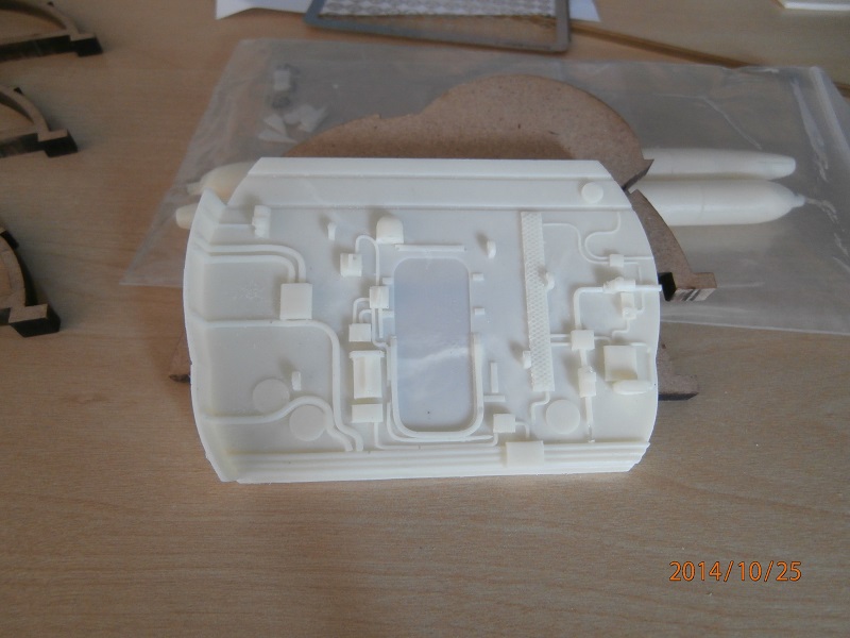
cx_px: 425
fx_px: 589
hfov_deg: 71.6
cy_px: 319
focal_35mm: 24
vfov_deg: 56.8
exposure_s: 1/8
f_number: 3
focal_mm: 4.2
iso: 200
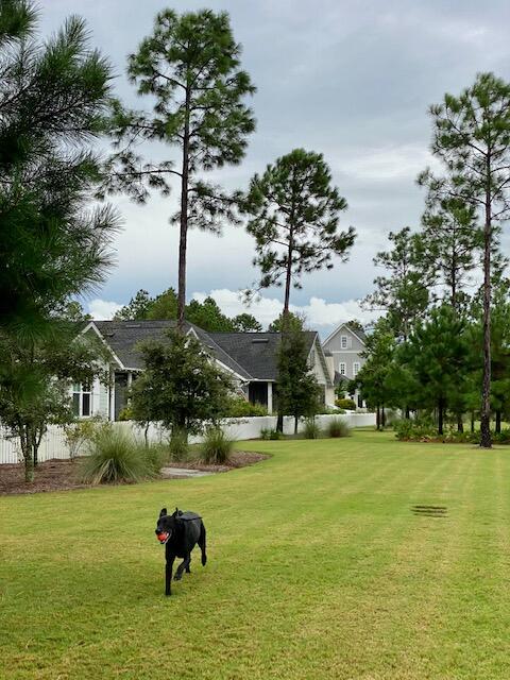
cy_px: 340
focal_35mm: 52
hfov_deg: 28.0
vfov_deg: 36.8
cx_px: 255
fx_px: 1021
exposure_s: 1/309
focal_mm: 6
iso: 20
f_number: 2
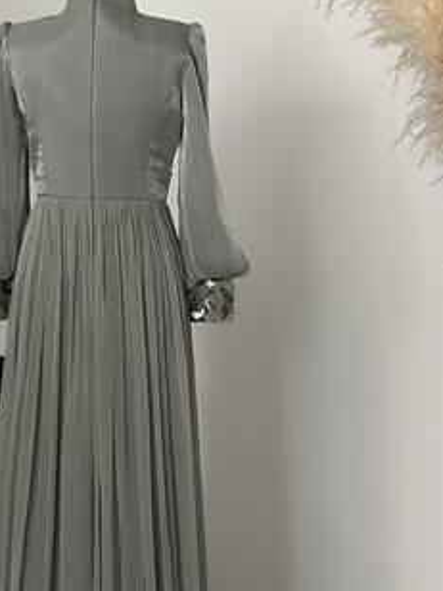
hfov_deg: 18.1
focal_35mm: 81
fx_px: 1382
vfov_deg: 24.0
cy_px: 401
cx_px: 94
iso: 640
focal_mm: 6.86
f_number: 1.78
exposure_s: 1/33
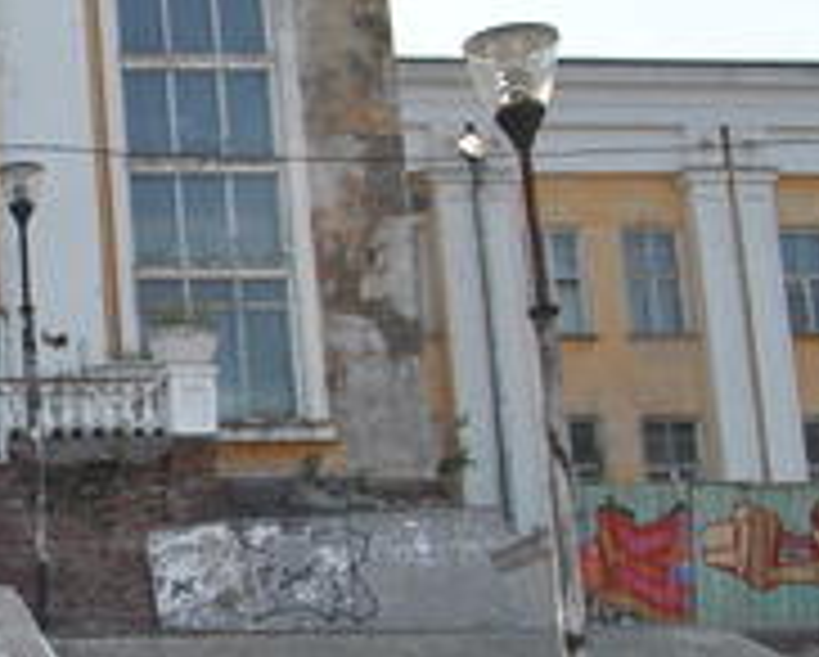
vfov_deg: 17.3
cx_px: -446
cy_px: 378
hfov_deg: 18.7
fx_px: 2160
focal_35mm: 89
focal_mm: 18
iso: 100
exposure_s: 1/200
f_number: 7.1
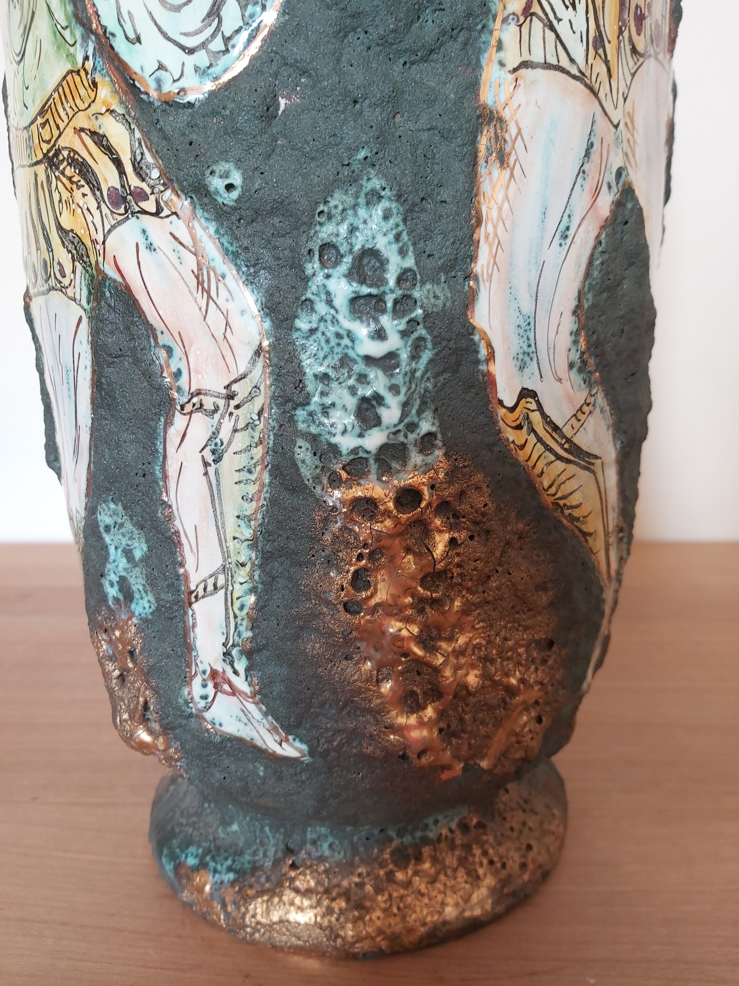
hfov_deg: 53.1
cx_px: 370
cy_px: 493
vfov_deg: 67.3
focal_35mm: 26
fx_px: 740
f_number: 1.7
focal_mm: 3.92
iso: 100
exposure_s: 1/50
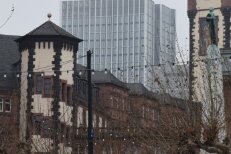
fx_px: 1084
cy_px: 66
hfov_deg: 12.1
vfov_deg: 8.1
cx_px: 48
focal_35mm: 169
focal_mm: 38
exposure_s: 1/200
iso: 400
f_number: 7.1
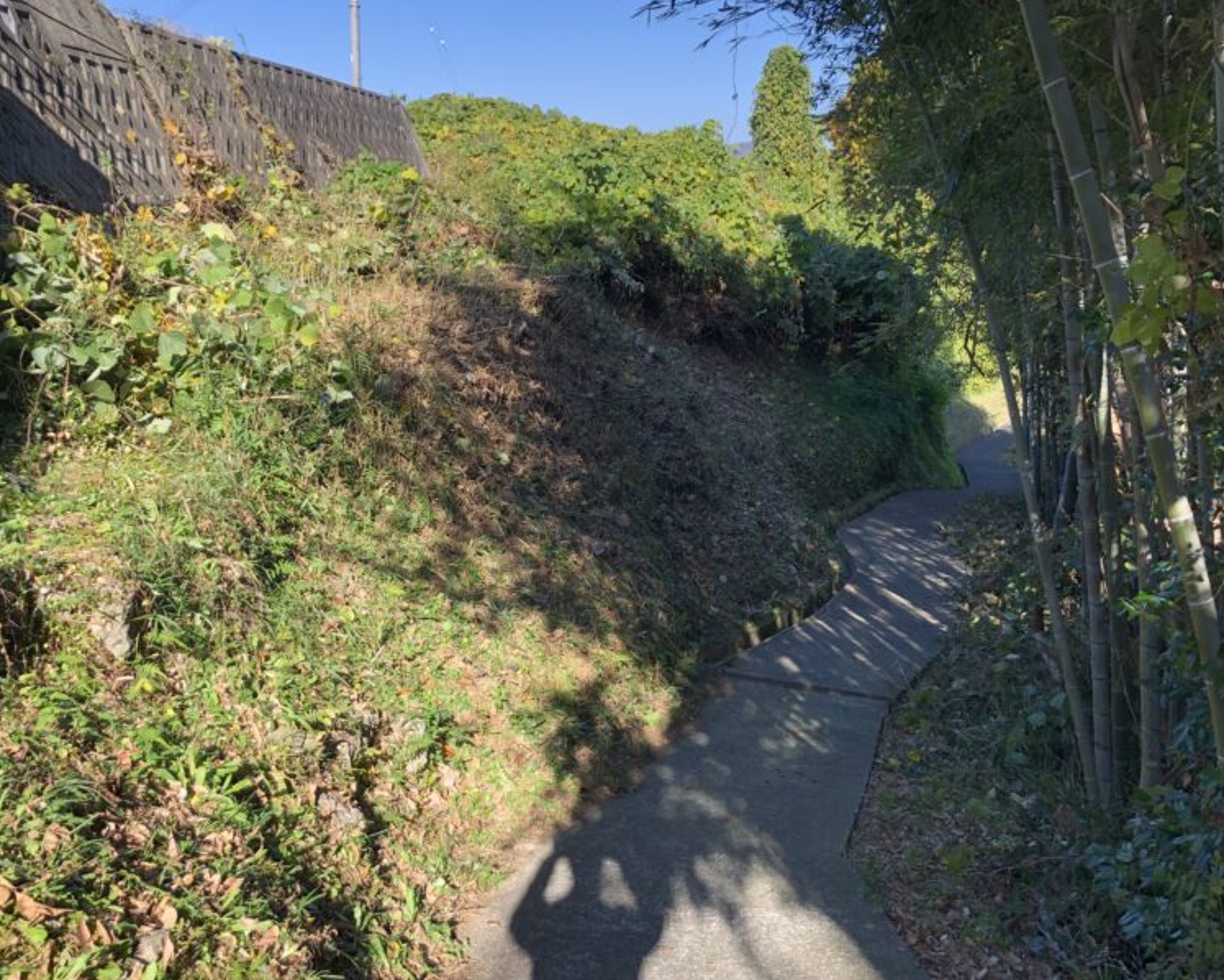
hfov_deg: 58.8
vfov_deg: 48.5
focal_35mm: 30
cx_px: 613
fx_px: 1087
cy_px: 488
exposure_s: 1/481
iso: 20
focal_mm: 3.99
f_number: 1.8
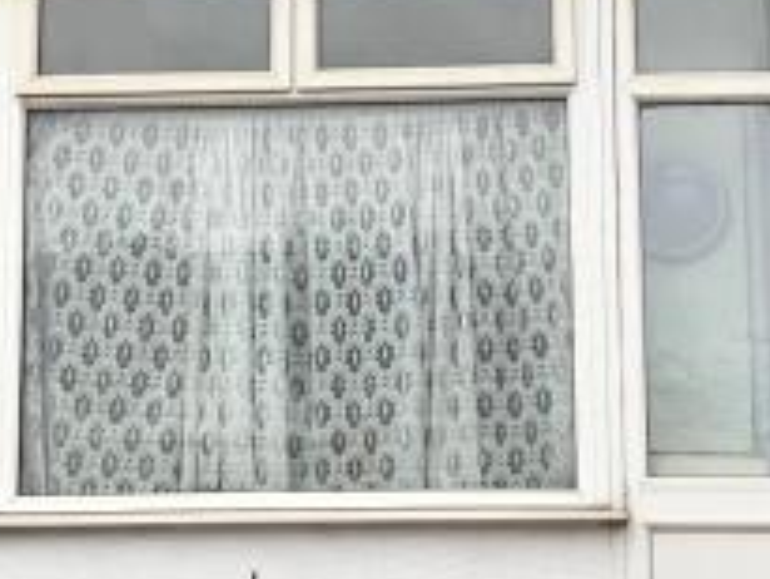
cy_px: 8
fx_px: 3116
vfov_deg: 10.5
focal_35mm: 140
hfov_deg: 14.1
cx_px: 357
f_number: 1.8
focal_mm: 3.99
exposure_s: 1/270
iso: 20
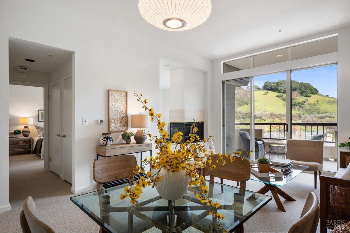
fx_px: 189
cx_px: 175
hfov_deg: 85.5
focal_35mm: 20
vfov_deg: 63.1
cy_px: 116
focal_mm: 19.5
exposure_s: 1/25
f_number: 9
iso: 400
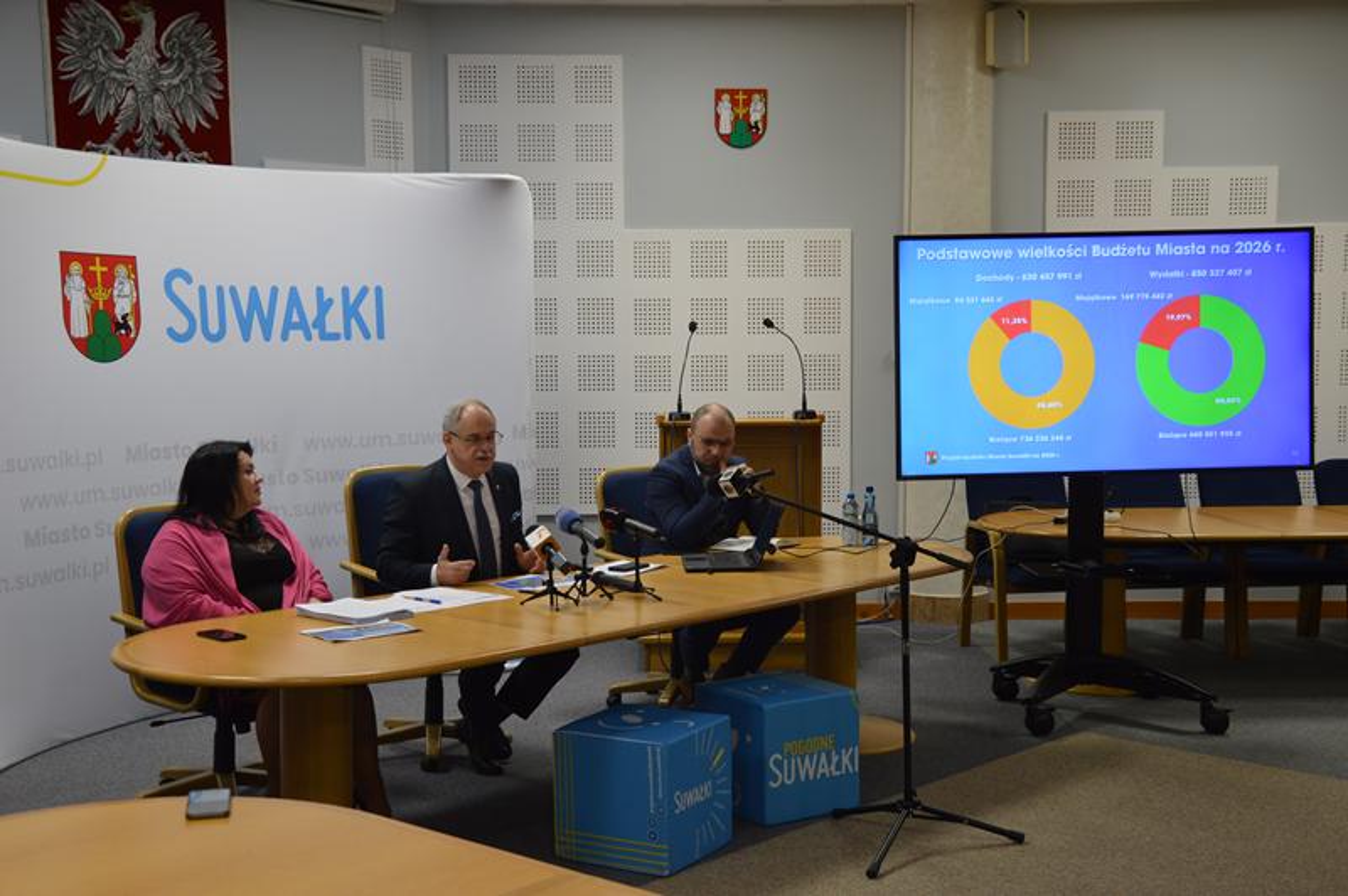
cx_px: 674
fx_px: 1796
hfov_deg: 41.1
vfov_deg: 28.0
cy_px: 448
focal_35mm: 48
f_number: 4.2
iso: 400
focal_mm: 32
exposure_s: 1/30
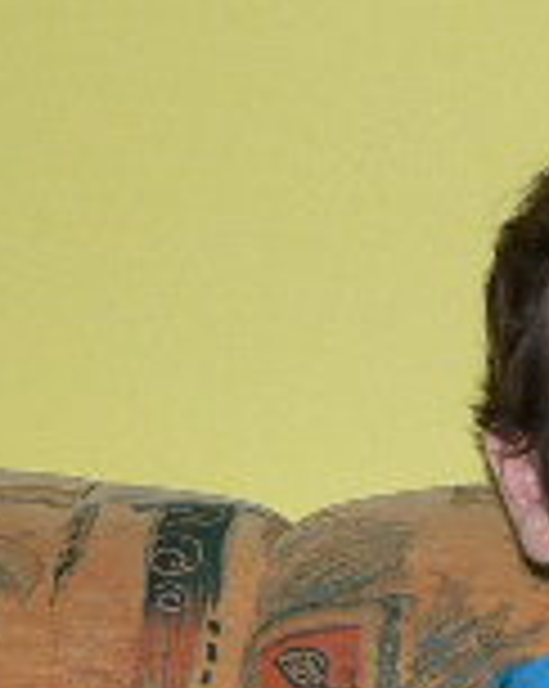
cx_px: 936
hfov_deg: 10.3
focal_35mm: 143
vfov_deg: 13.3
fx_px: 2910
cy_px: 719
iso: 100
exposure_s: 1/60
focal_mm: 6
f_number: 2.8
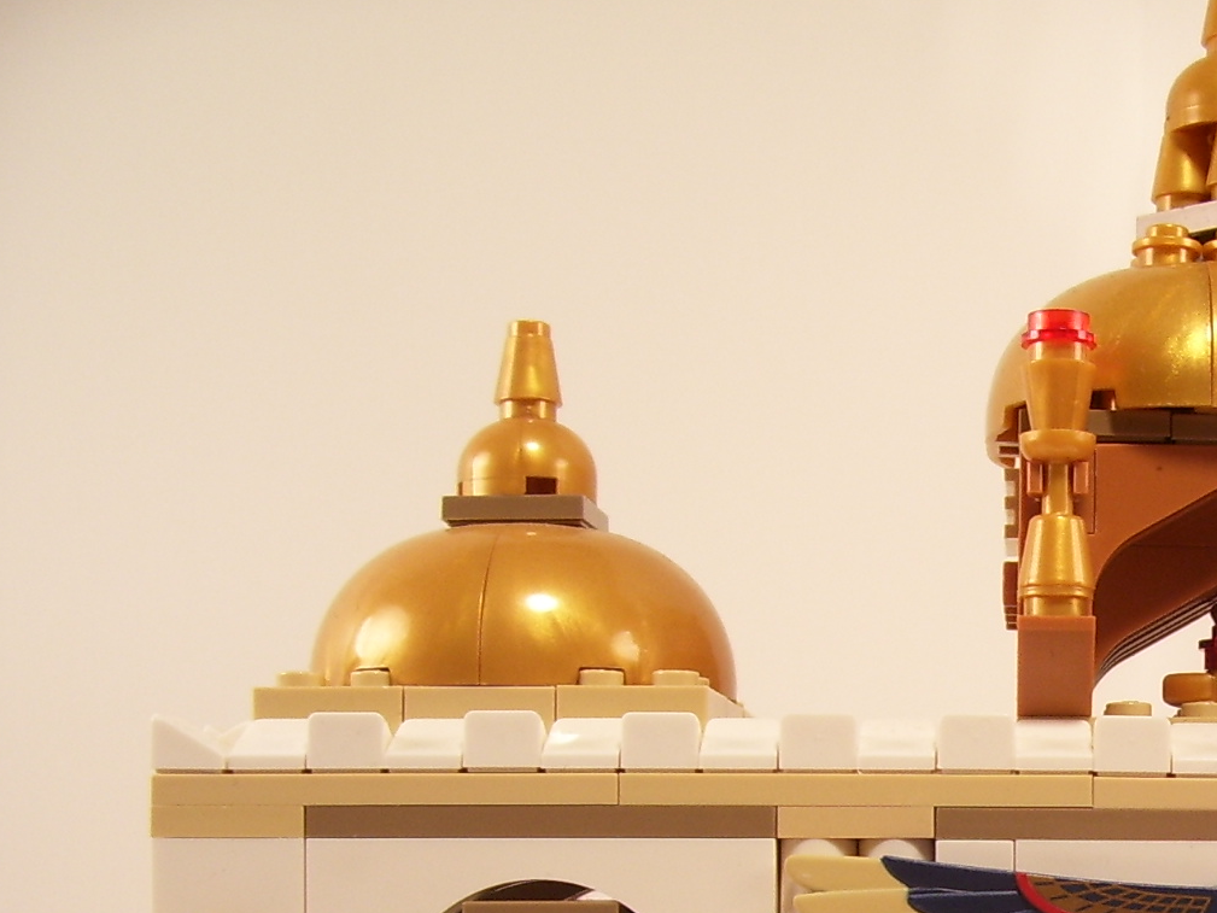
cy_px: 908
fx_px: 2426
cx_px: 1181
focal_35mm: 69
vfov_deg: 20.6
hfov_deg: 26.8
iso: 80
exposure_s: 1/60
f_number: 2.7
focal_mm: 5.6
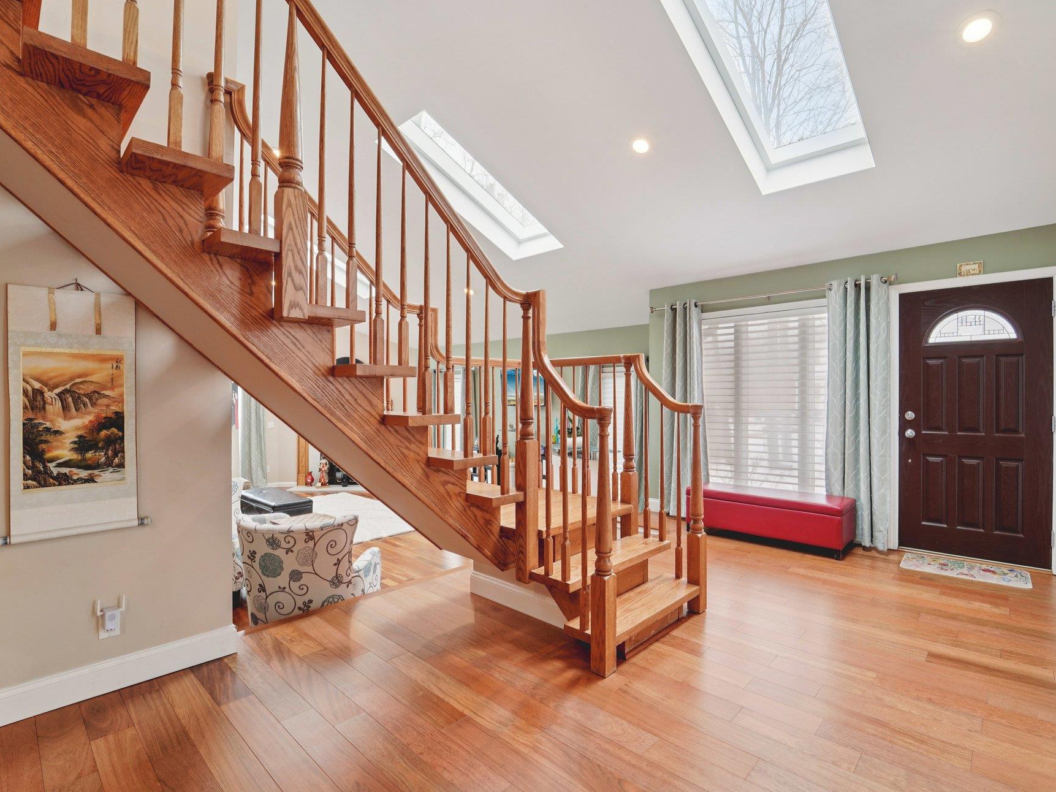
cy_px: 402
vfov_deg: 78.1
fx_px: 488
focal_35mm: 16
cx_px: 558
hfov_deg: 94.4
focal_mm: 14
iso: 400
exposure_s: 1/25
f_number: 8
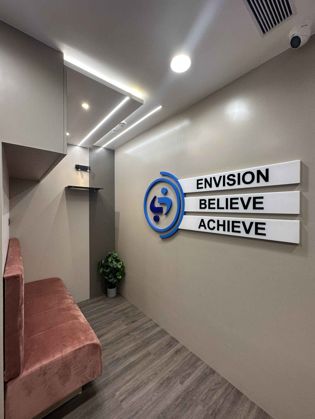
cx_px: 158
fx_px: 170
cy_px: 210
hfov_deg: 85.7
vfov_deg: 102.1
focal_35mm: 14
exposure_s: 1/100
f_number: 2.2
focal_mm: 2.22
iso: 100
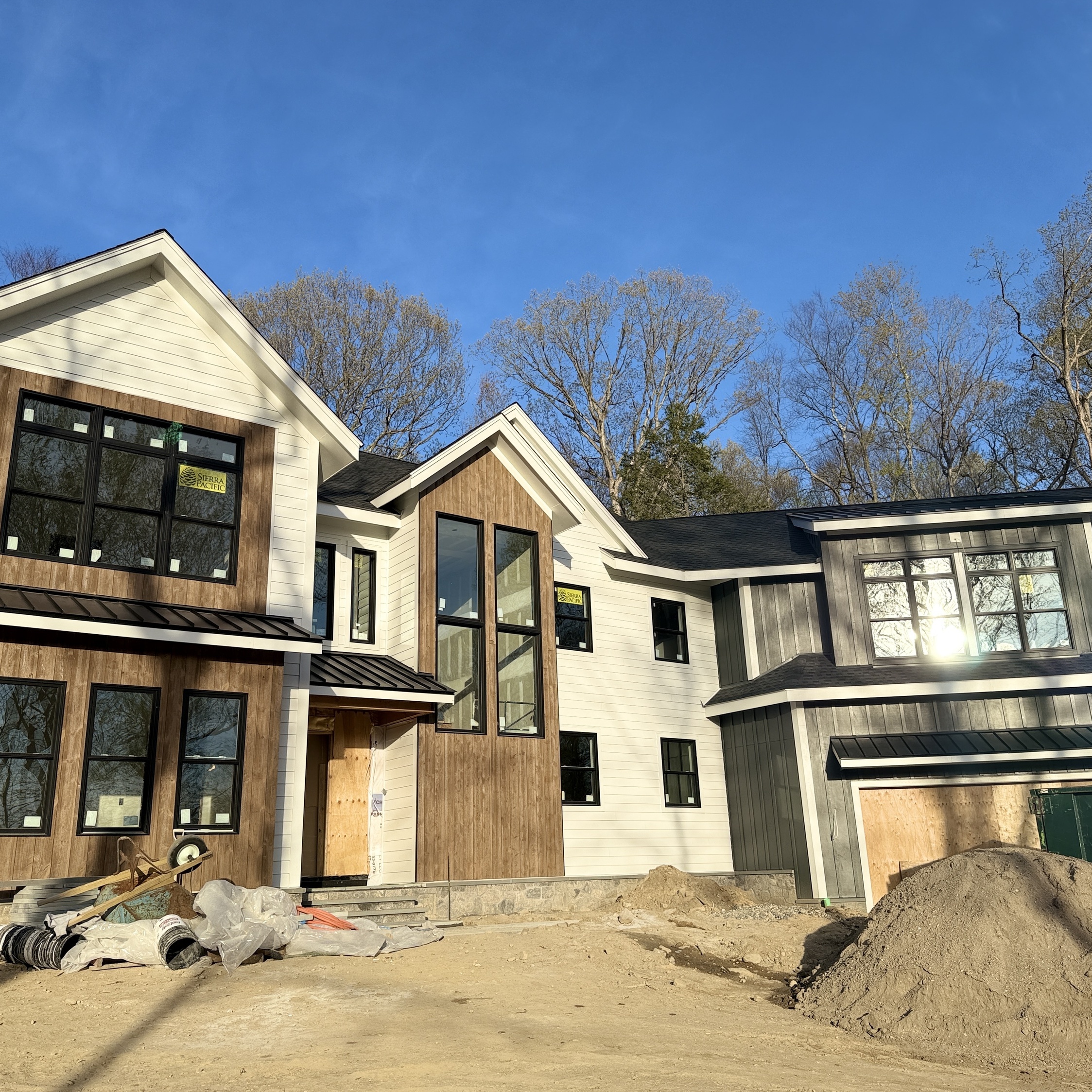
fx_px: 1035
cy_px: 539
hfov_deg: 55.6
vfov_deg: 55.6
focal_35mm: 29
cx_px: 568
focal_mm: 6.76
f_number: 1.78
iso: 80
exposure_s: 1/3584
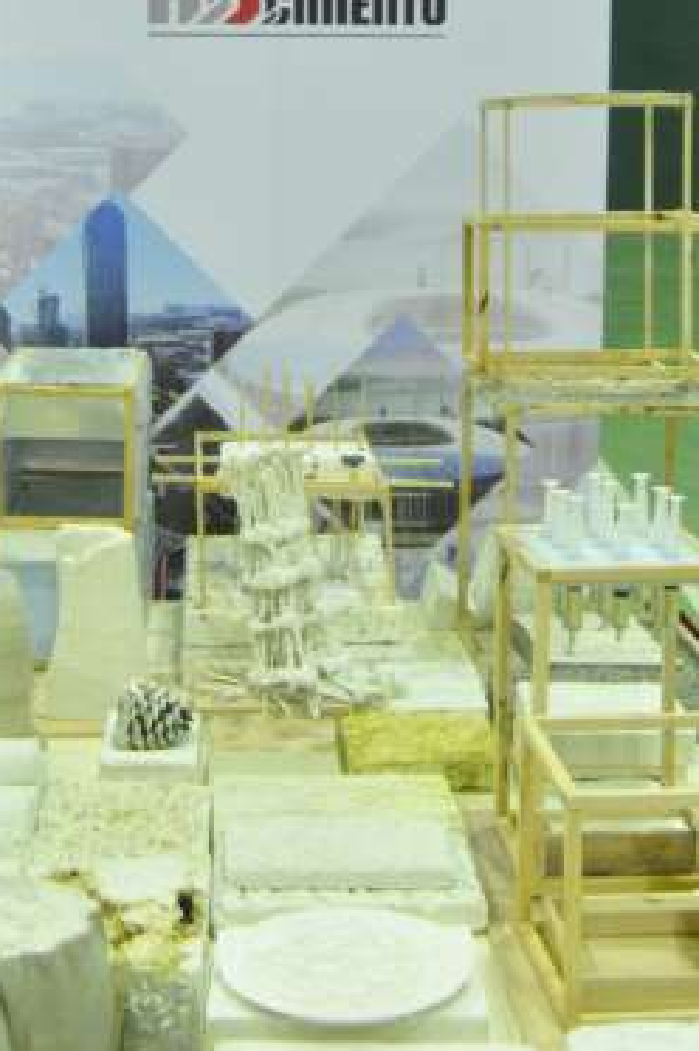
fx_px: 1867
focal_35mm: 64
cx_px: 304
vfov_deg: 31.0
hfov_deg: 21.2
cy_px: 294
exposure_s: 1/60
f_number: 4
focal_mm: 22
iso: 1600
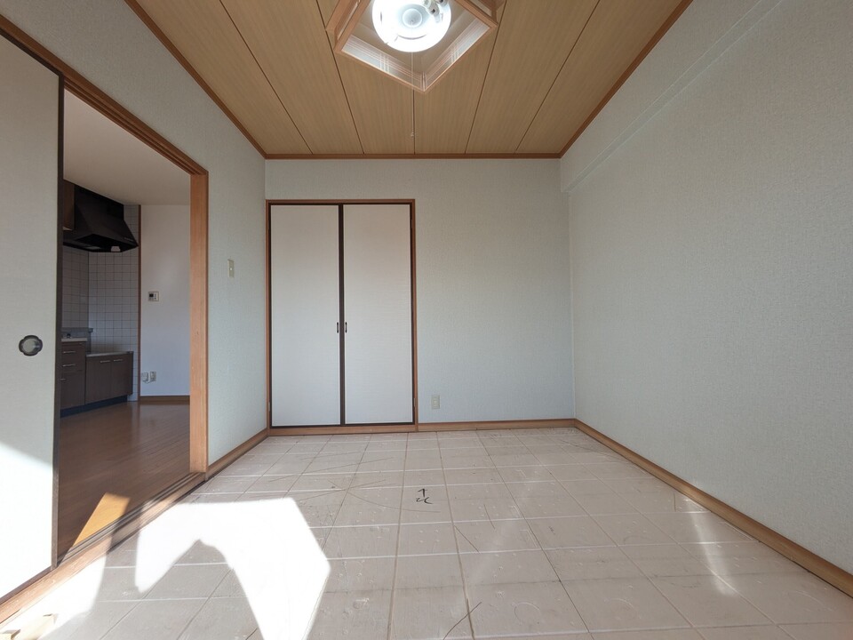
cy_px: 320
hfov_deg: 102.1
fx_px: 345
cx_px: 426
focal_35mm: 14
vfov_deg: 85.7
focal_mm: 1.83
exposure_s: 1/185
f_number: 2.2
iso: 49
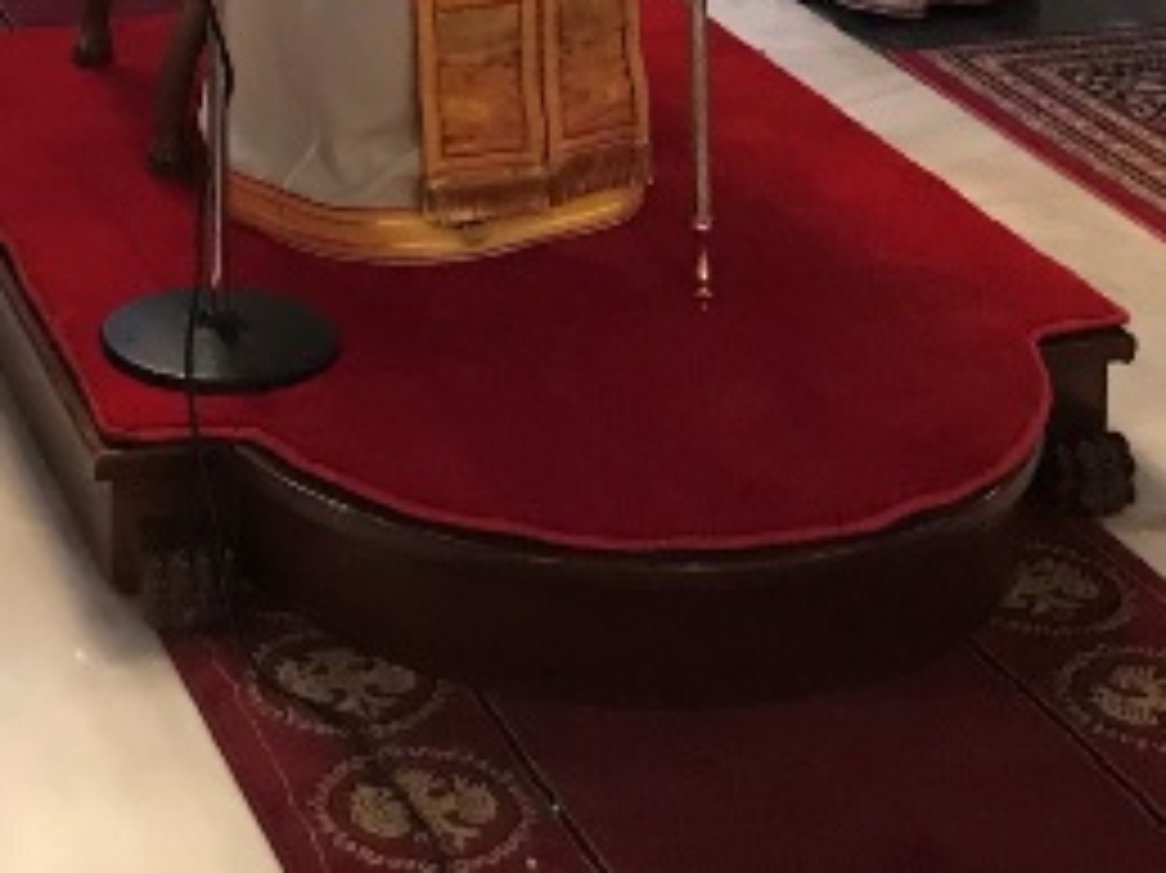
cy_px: -554
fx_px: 3097
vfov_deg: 14.6
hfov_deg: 20.9
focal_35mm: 92
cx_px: 113
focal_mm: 3.99
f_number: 1.8
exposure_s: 1/13
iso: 100
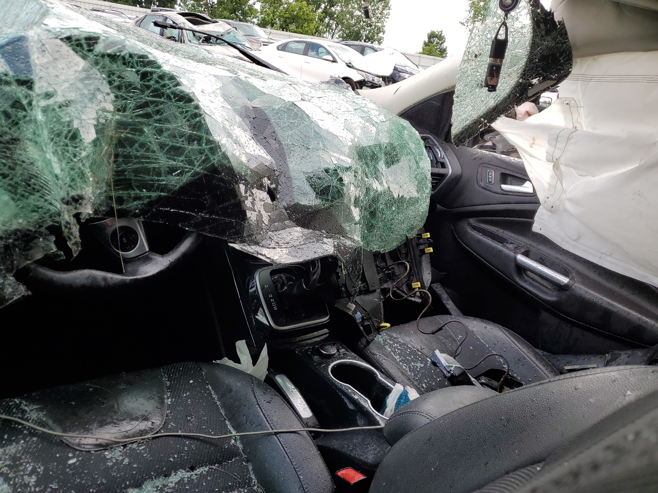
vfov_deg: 53.1
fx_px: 494
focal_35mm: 26
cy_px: 246
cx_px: 329
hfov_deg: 67.3
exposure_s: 1/667
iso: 50
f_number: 1.5
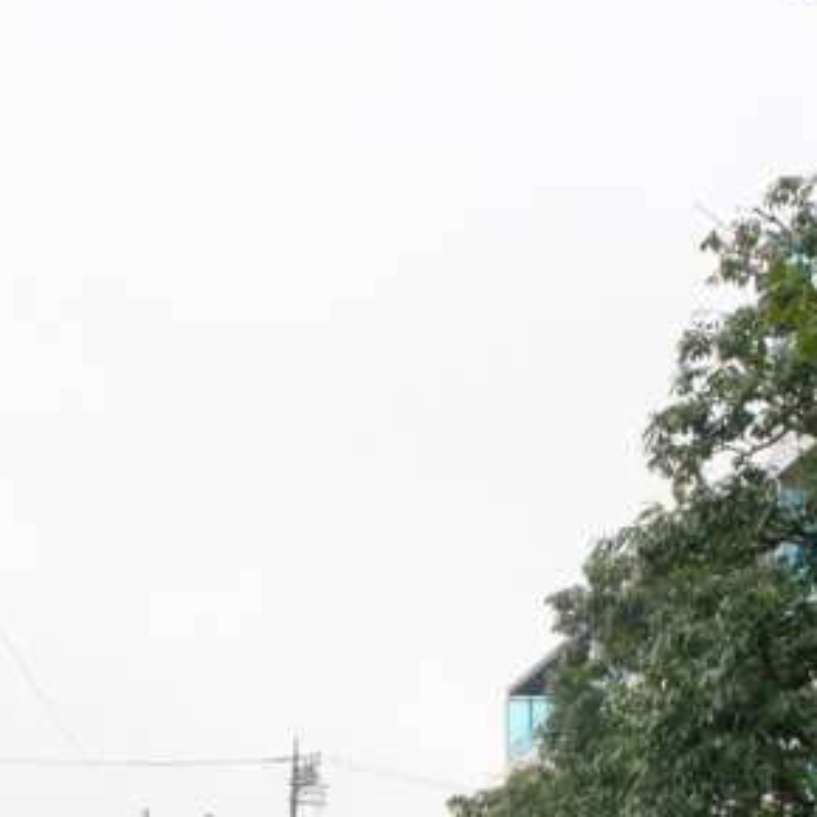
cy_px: 828
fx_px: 1923
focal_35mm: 72
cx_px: 172
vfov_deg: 23.0
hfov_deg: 23.7
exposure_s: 1/60
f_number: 10
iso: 640
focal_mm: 16
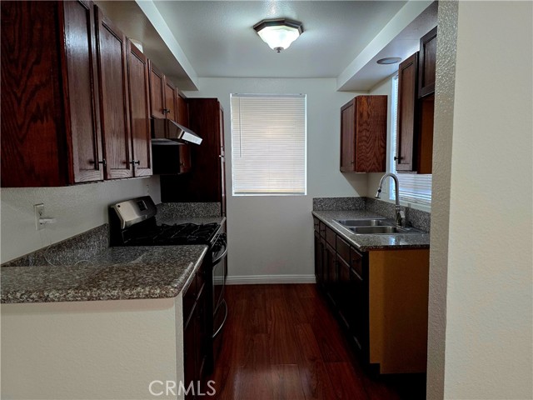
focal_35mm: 23
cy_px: 200
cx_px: 266
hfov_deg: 73.9
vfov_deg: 58.9
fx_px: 354
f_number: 1.7
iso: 250
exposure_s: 1/120
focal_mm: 6.3
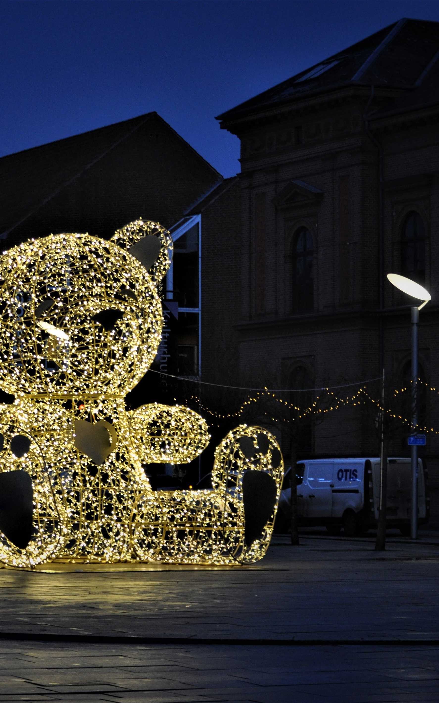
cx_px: 83
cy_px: 352
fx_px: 2426
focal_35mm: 127
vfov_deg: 16.5
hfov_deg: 10.3
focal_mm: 55
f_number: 4
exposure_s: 1/40
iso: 800
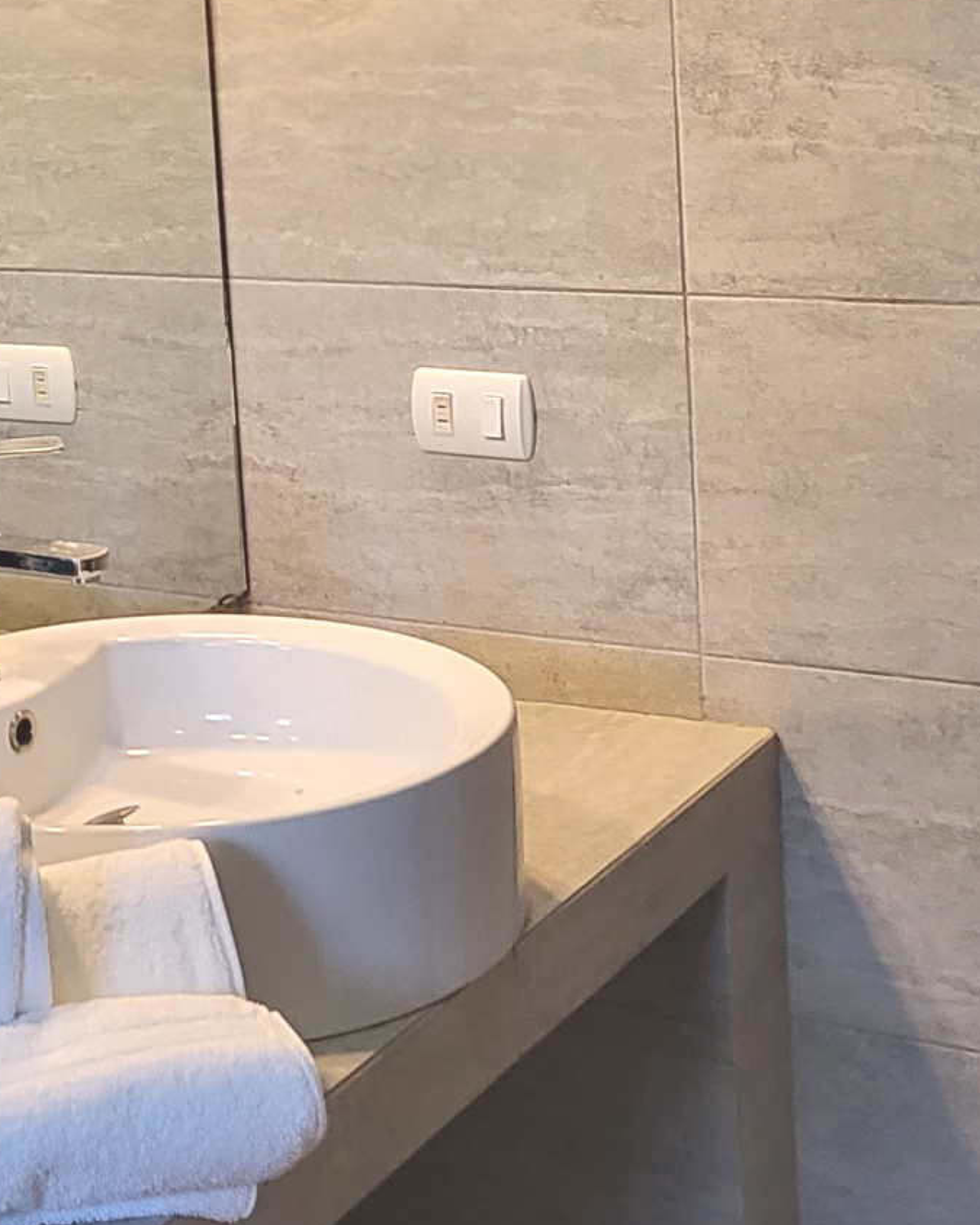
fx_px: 2792
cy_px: 210
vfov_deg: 24.3
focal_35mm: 77
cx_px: -138
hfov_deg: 19.0
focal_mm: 4.25
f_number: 1.8
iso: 320
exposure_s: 1/120
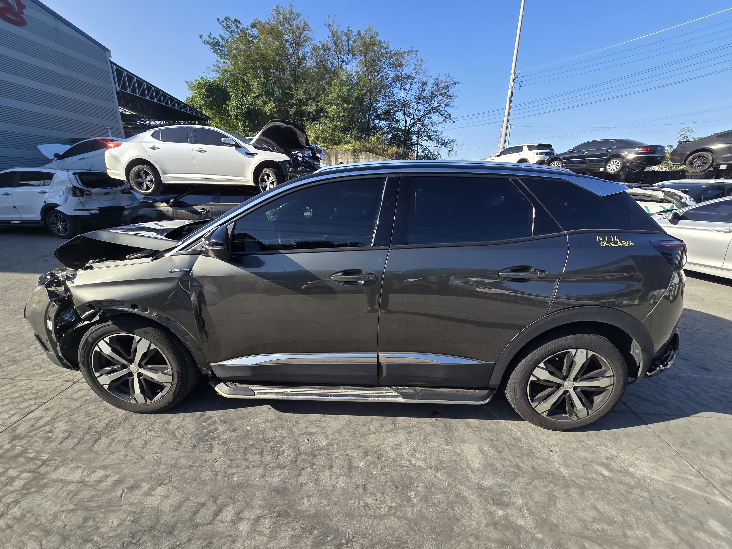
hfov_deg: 106.2
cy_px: 274
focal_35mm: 13
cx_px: 366
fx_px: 275
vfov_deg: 89.9
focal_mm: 2.2
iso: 50
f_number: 2.2
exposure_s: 1/1002
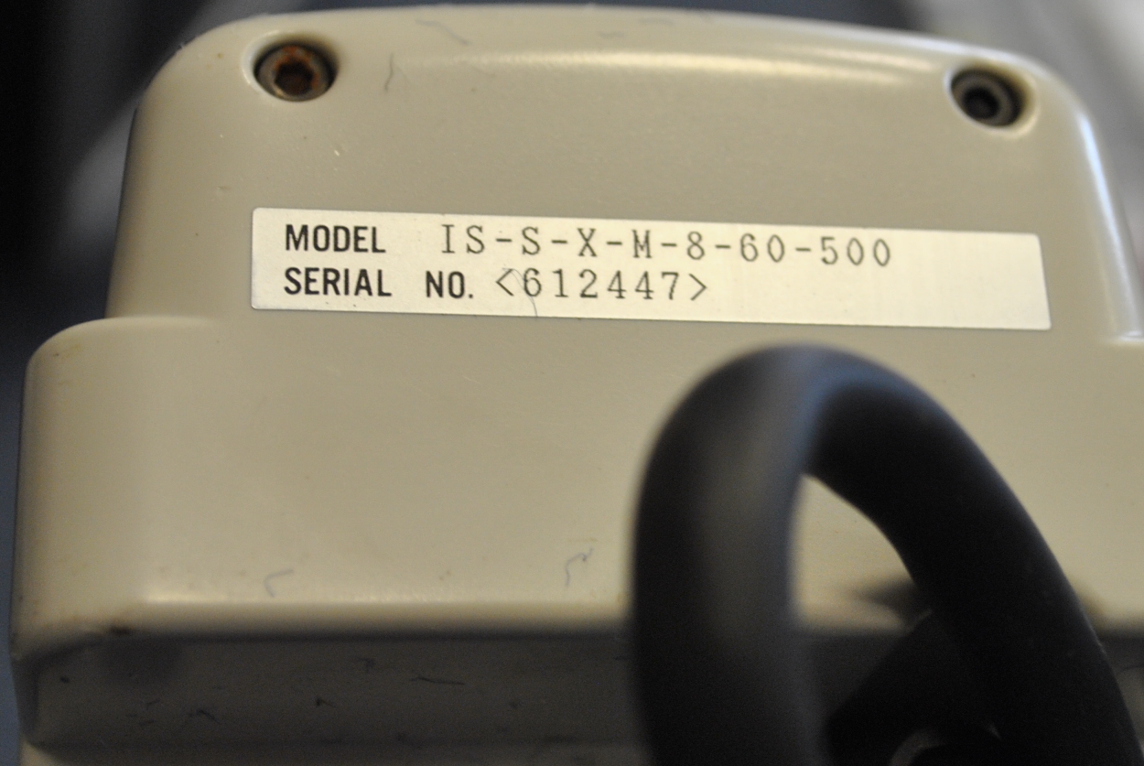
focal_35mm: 79
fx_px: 2514
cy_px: 287
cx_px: 617
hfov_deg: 25.6
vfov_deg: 17.3
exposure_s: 1/25
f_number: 5
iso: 400
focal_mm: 34
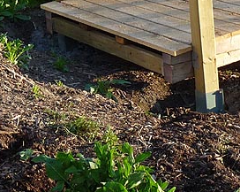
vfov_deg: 11.6
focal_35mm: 131
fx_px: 930
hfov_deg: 14.7
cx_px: 144
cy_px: -6
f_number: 4
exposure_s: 1/200
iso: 100
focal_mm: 5.9
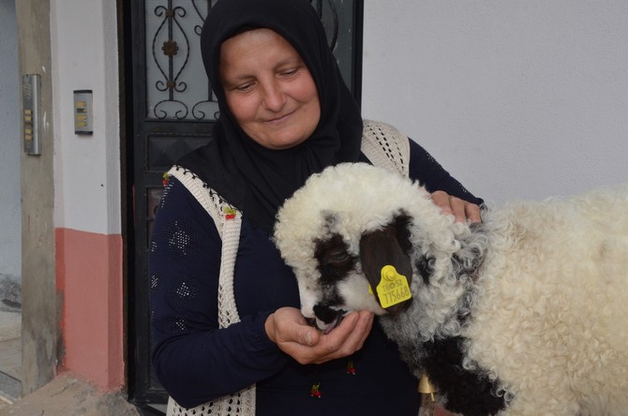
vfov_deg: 28.0
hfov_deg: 41.2
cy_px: 208
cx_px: 314
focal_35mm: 48
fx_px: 836
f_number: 14
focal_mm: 32
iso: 800
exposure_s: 1/250
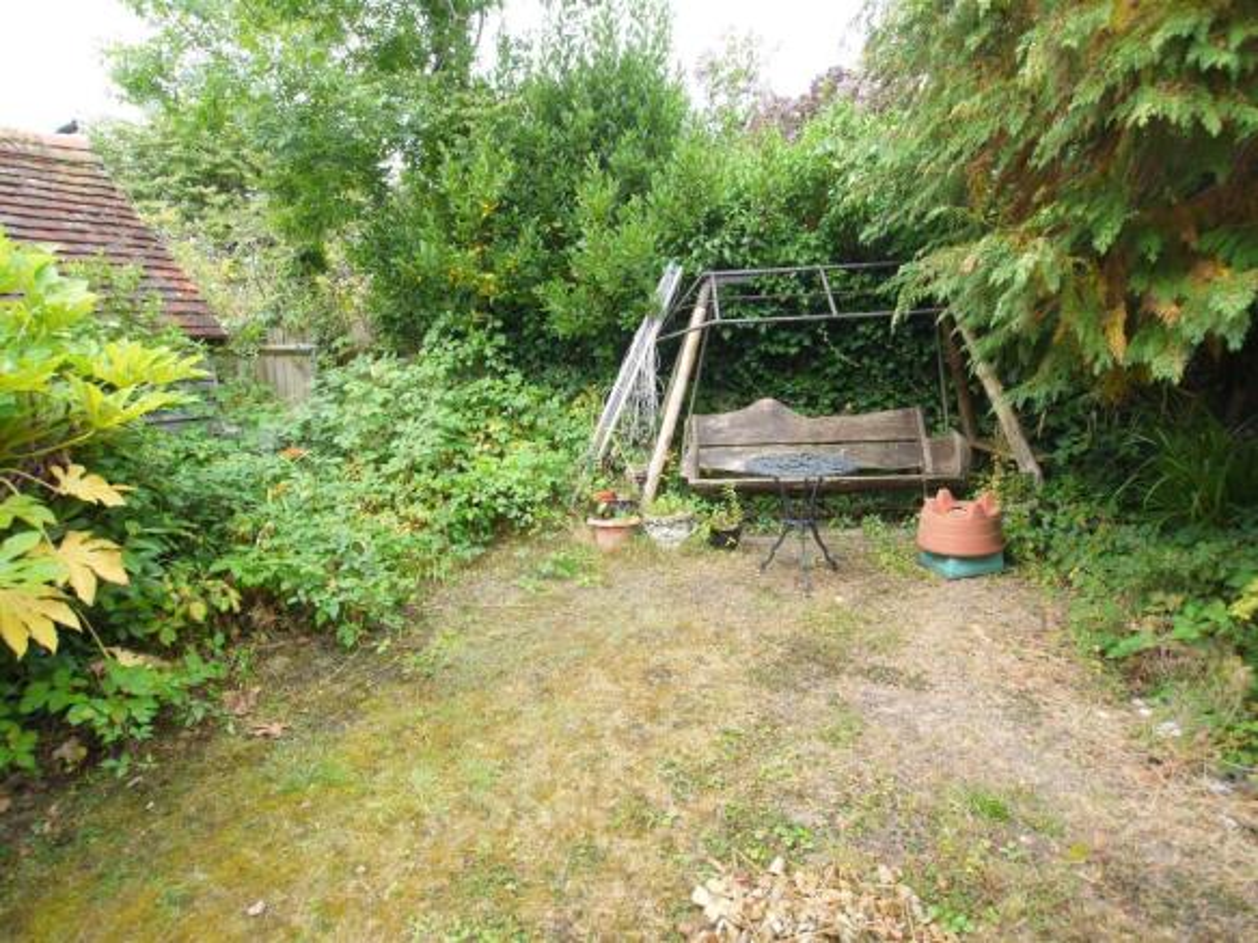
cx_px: 629
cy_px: 472
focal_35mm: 18
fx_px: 654
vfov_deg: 71.6
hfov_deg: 87.8
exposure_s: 1/125
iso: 100
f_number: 4.5
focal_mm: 9
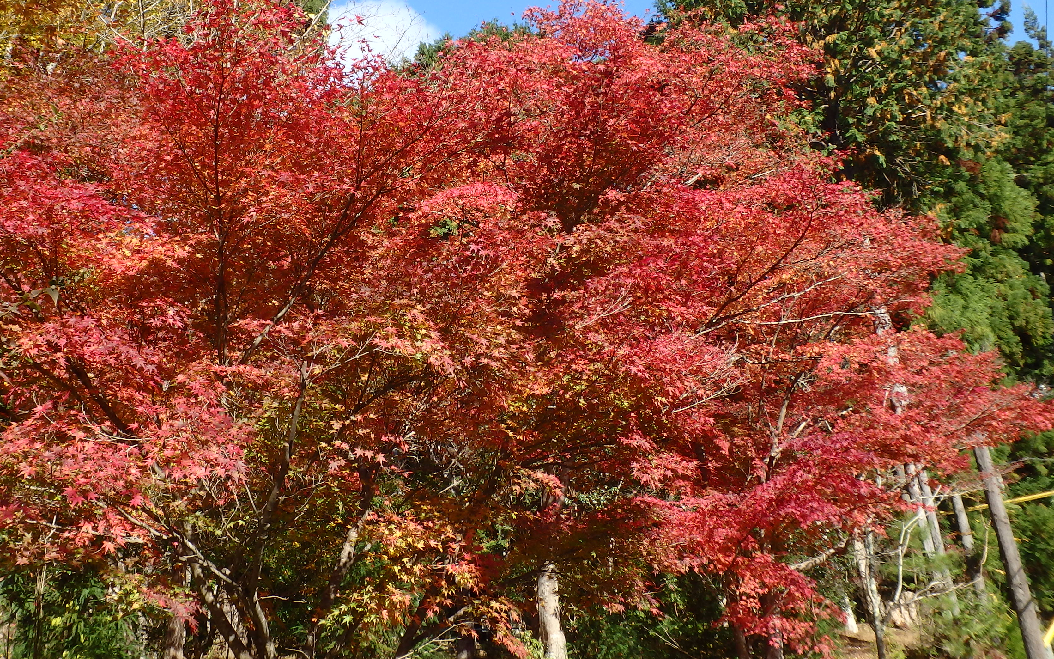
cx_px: 419
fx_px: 1178
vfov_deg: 30.9
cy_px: 189
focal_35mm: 41
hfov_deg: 47.9
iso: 125
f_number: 4.4
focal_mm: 5
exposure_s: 1/400
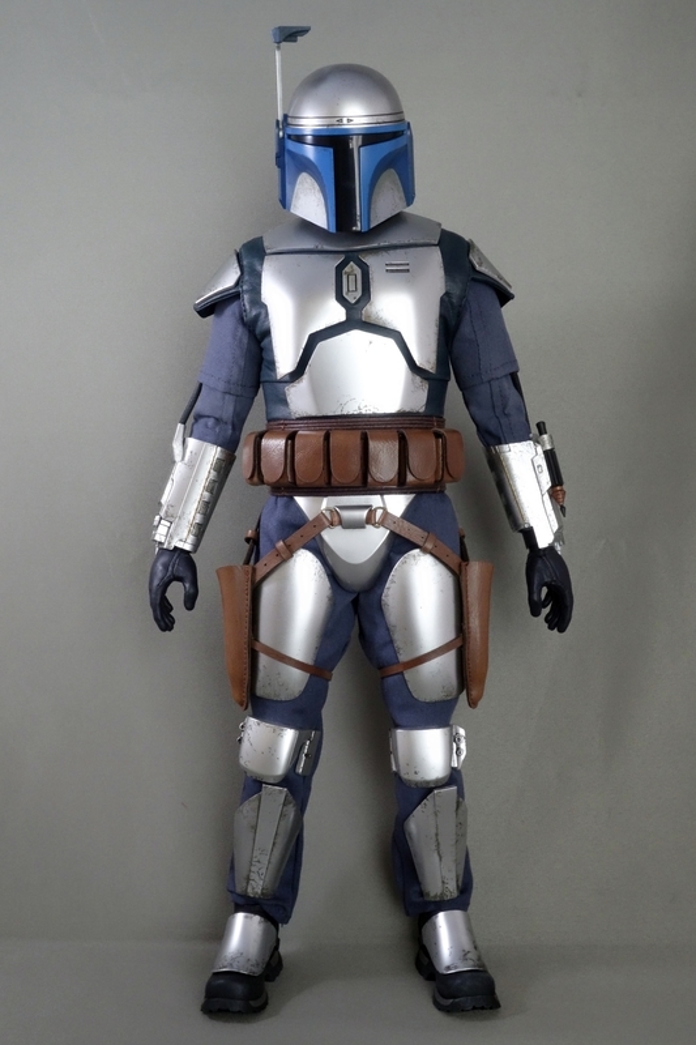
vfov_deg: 44.5
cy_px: 522
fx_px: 1276
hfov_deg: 30.5
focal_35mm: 44
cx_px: 348
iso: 1000
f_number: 11
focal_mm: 16.2
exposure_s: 1/6
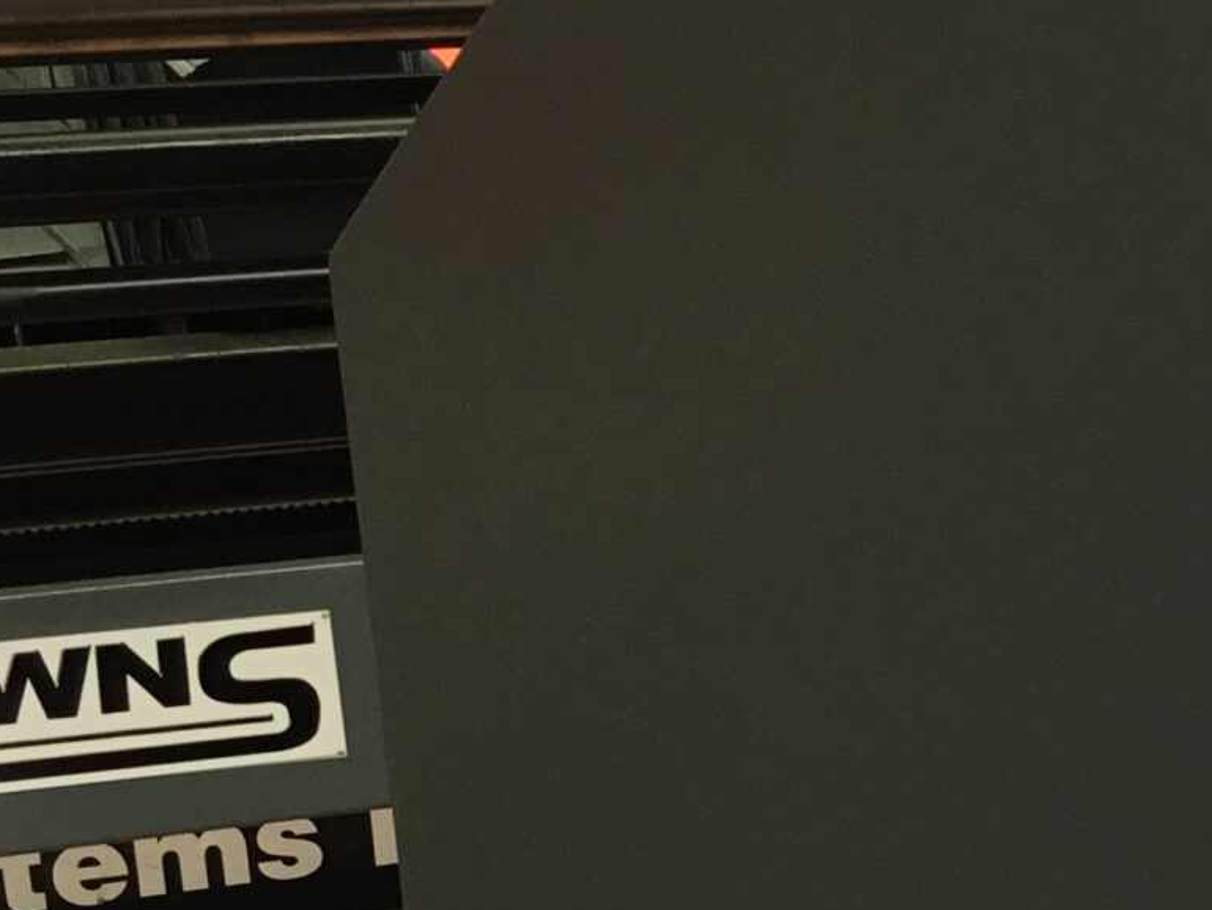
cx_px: 1530
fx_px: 3607
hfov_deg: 17.9
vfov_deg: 14.1
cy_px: 970
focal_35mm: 103
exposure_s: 1/50
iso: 32
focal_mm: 3.3
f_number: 2.4
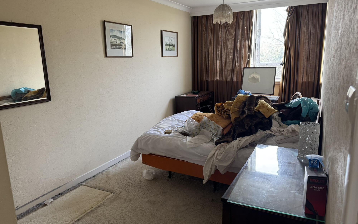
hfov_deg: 70.4
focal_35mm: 26
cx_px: 180
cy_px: 109
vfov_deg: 47.6
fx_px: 254
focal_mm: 6.76
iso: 200
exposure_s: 1/111
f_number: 1.78
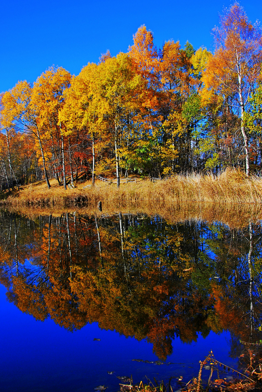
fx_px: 359
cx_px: 131
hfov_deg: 40.1
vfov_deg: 57.2
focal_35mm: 33
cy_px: 196
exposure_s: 1/320
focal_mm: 22
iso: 200
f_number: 9
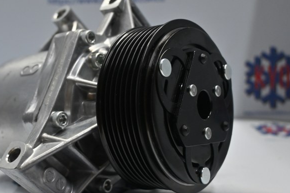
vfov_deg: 26.1
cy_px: 89
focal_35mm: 52
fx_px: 416
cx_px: 91
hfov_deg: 37.9
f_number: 4.2
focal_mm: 25
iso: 720
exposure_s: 1/125
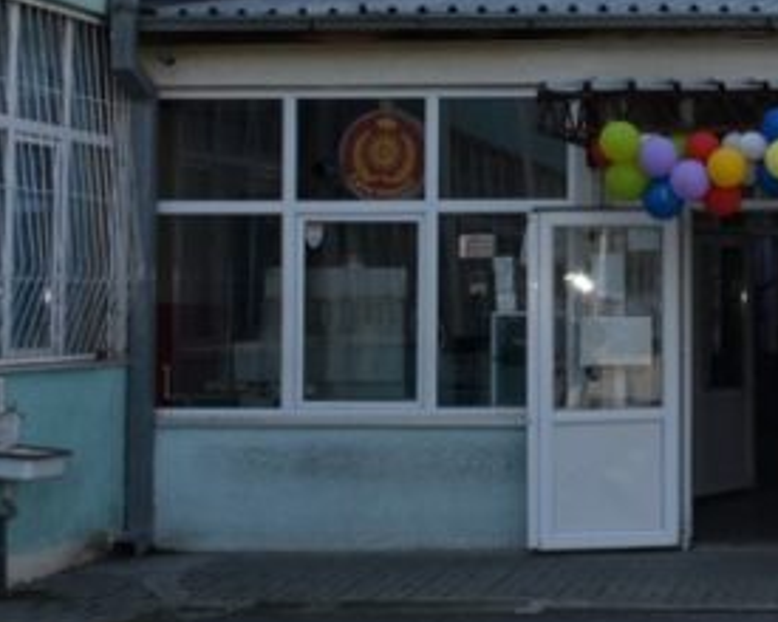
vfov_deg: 17.0
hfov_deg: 19.6
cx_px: 990
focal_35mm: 90
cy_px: 212
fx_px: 2079
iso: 100
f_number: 10
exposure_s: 1/200
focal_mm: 23
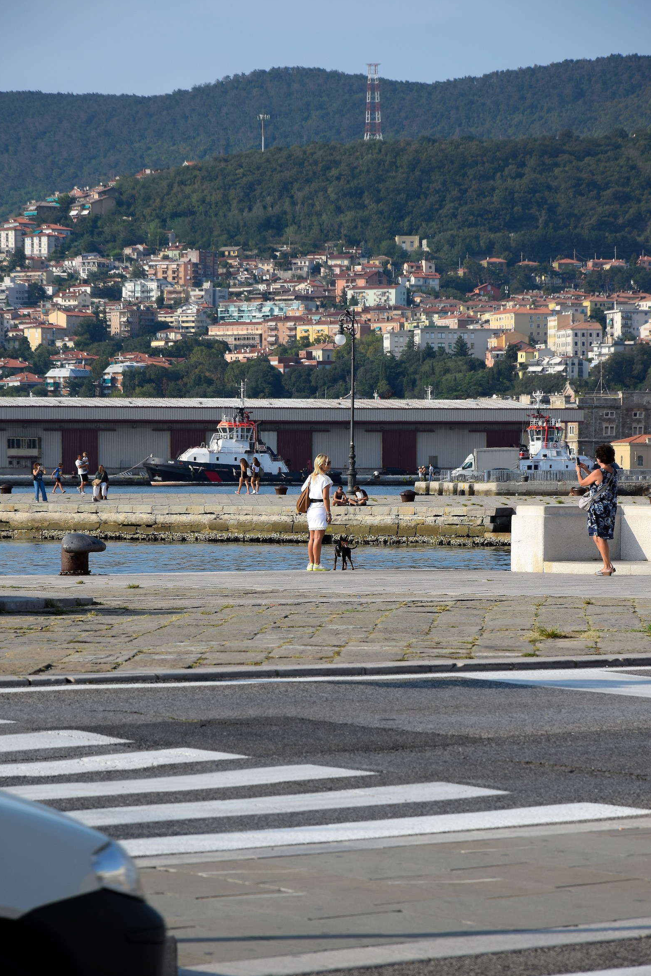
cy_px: 491
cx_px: 323
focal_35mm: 161
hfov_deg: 8.6
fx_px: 4353
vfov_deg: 12.8
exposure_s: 1/640
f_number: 8
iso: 200
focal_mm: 105
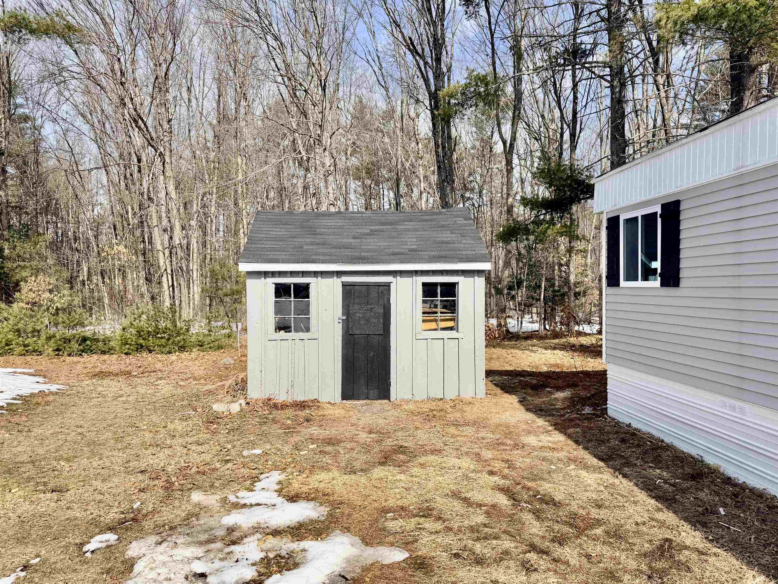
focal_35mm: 24
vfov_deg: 56.8
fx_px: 539
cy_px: 292
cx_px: 389
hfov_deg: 71.6
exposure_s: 1/4975
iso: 80
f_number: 1.78
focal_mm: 6.76
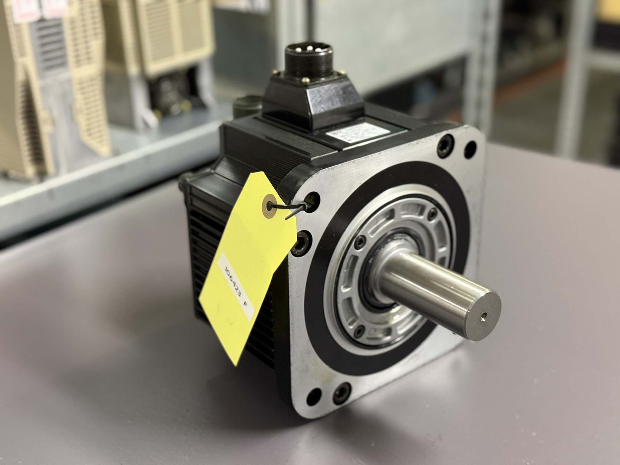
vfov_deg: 30.3
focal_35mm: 48
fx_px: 860
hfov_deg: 39.7
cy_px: 232
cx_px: 310
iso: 320
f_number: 1.78
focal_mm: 6.76
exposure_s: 1/33
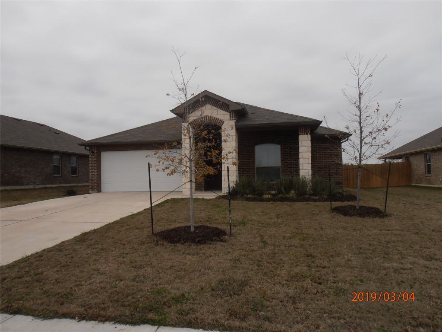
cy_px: 166
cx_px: 221
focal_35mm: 24
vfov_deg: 56.8
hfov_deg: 71.6
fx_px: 306
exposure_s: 1/800
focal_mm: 4.2
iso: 80
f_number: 3
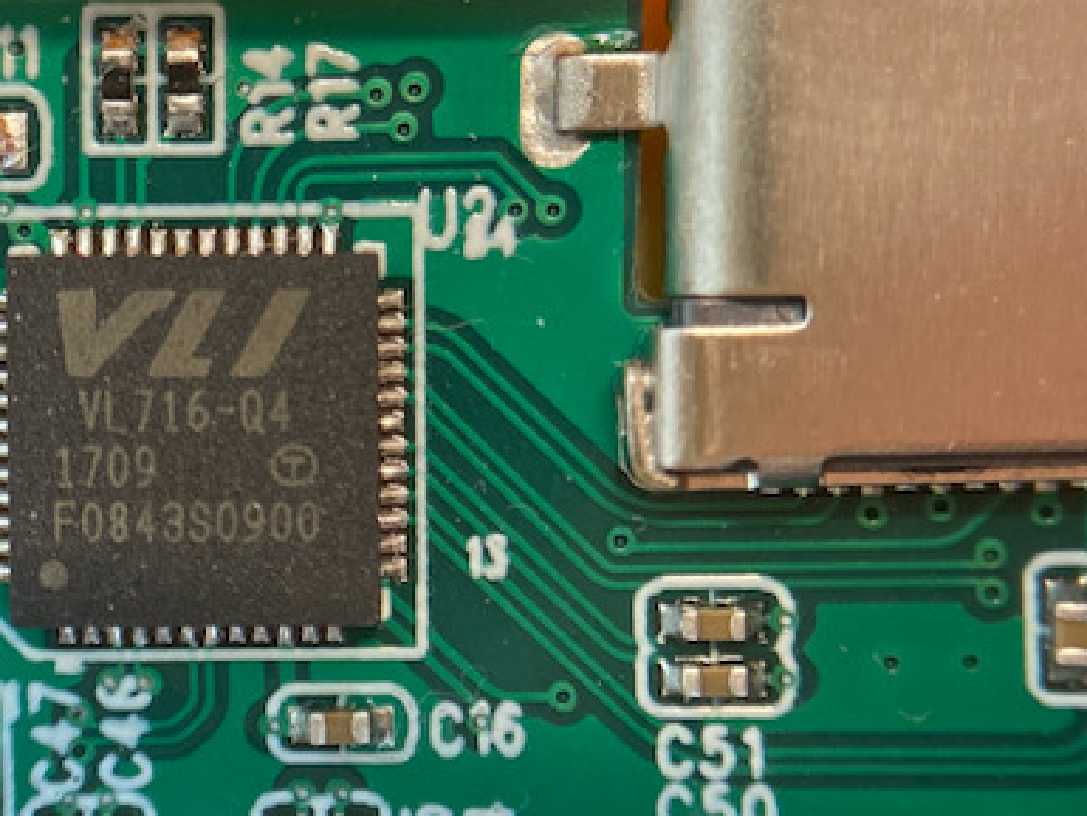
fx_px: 1696
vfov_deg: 27.0
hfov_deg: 34.4
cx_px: 203
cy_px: 431
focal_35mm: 54
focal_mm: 4.25
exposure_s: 1/107
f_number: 1.8
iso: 125
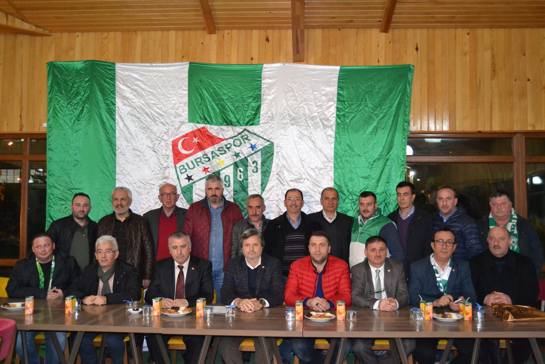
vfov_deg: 42.3
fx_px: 469
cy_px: 184
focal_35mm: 31
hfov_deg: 60.3
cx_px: 279
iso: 3200
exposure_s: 1/60
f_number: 3.5
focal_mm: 20
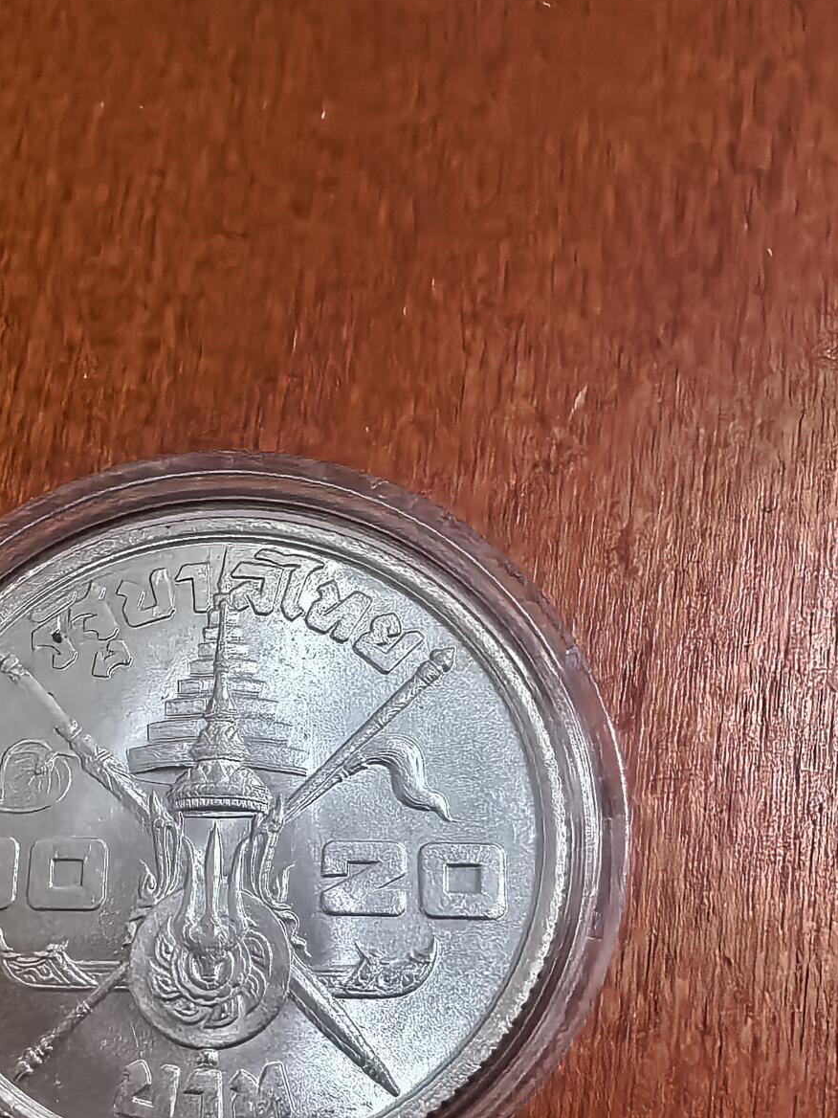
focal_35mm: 37
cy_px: 832
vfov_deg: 48.3
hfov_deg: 37.6
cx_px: 201
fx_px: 1194
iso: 640
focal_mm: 1.68
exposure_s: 1/25
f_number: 2.2
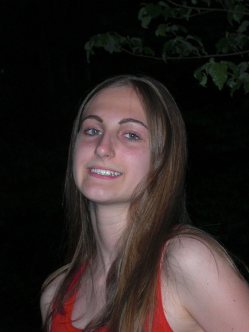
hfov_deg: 13.7
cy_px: 166
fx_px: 1036
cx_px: 124
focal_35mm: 108
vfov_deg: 18.2
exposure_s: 1/60
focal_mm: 18.9
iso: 200
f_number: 5.3
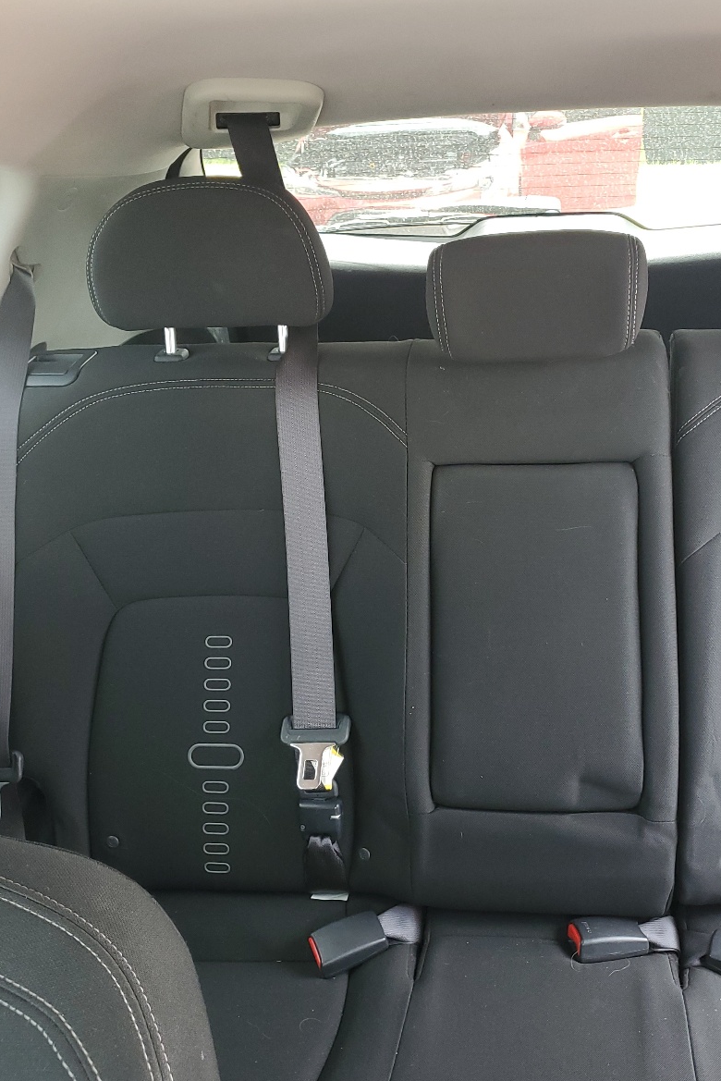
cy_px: 552
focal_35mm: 37
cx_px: 458
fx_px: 1111
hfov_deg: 35.7
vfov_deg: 51.9
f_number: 1.5
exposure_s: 1/120
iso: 82
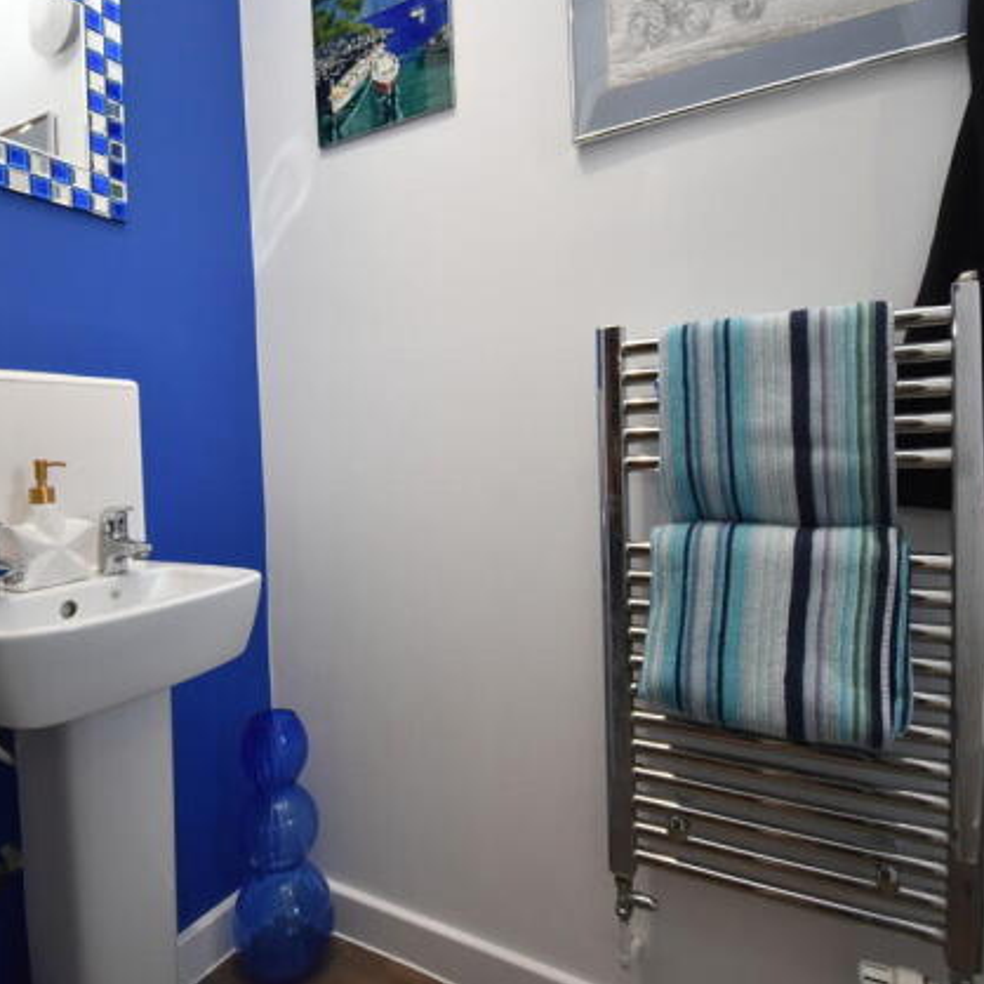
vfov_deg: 74.8
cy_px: 481
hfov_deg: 74.4
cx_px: 423
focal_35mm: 20
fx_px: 643
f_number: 4.5
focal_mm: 10
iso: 800
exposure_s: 1/125
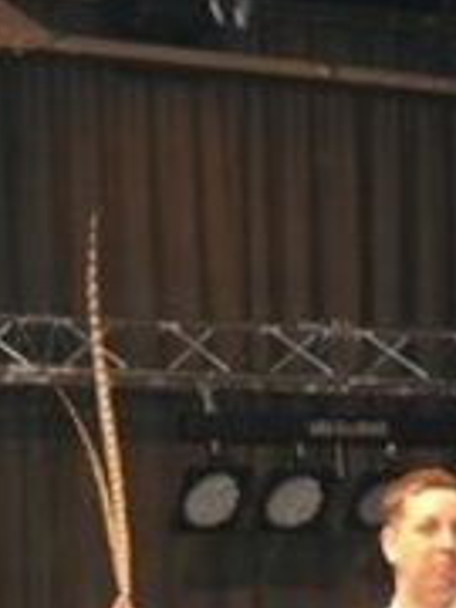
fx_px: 4321
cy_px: 588
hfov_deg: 6.0
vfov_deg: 8.0
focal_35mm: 246
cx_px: -95
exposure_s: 1/30
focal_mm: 15.7
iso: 250
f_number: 3.2
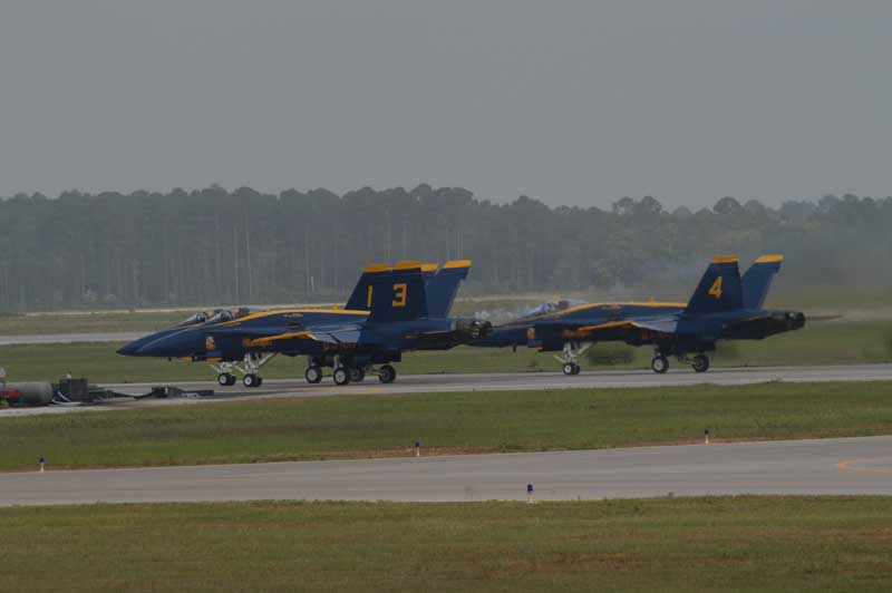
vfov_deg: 4.2
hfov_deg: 6.2
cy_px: 296
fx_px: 8170
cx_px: 446
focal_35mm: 330
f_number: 5.6
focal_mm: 220
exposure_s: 1/2000
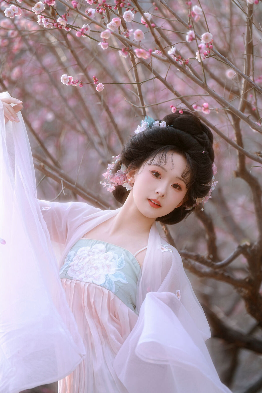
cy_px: 196
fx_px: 1495
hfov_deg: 10.0
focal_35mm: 137
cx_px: 131
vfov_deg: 15.0
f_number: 2.8
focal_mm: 137
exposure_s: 1/400
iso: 320
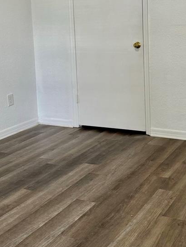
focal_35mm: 53
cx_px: 124
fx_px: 379
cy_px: 59
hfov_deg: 27.4
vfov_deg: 35.3
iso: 200
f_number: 1.78
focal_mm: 6.76
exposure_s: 1/120
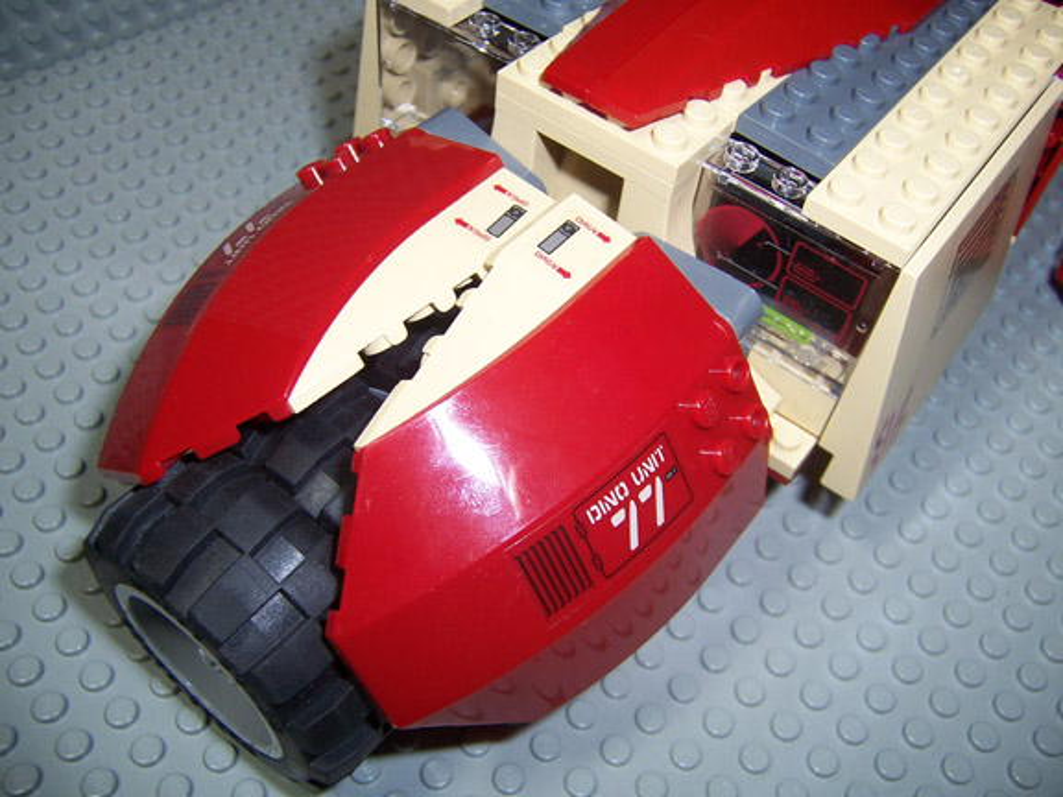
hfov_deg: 55.4
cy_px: 398
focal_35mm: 33
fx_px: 1013
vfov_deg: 42.9
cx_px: 532
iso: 80
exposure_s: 1/60
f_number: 2.8
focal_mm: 5.5
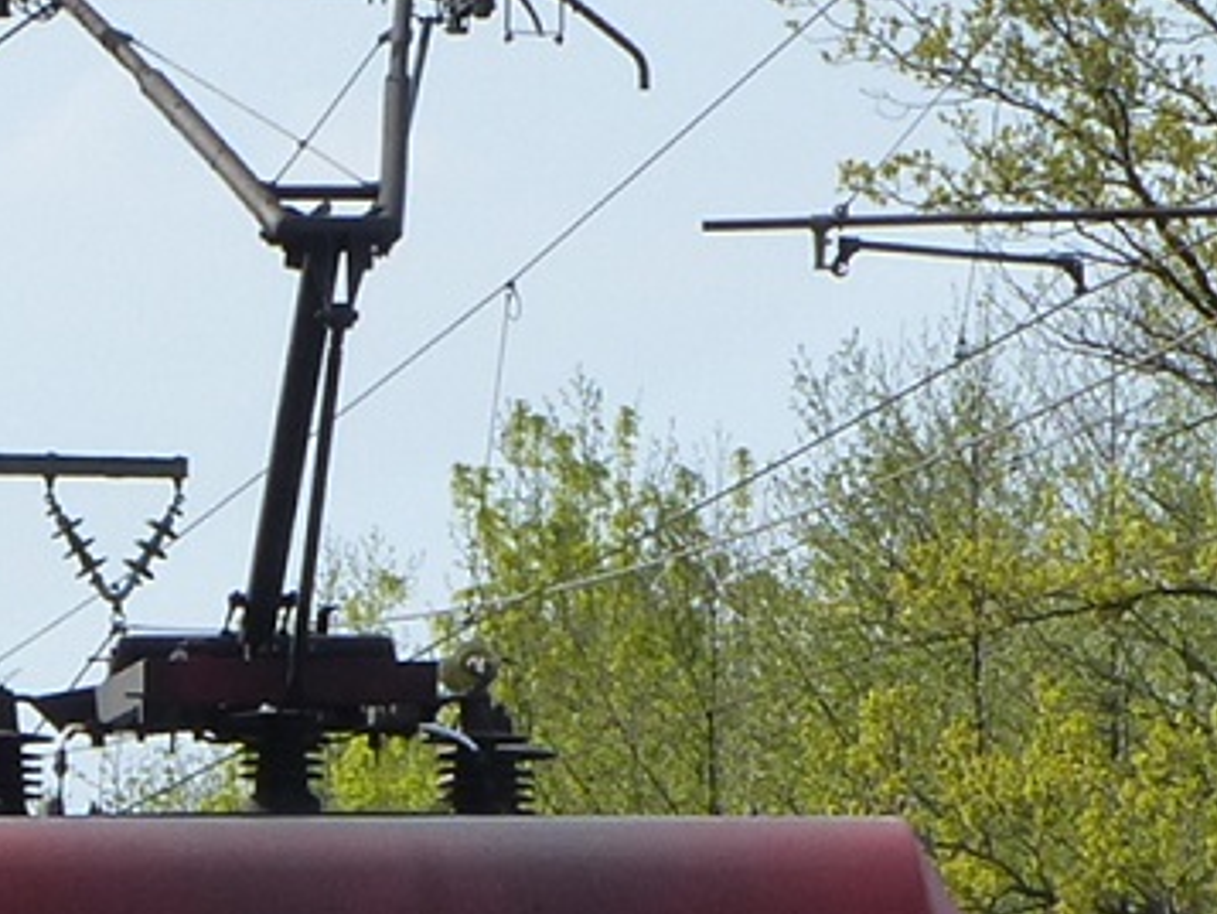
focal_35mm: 494
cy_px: 1327
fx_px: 17373
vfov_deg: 3.0
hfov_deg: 4.0
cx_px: -644
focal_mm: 26.5
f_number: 4
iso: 160
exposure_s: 1/1300
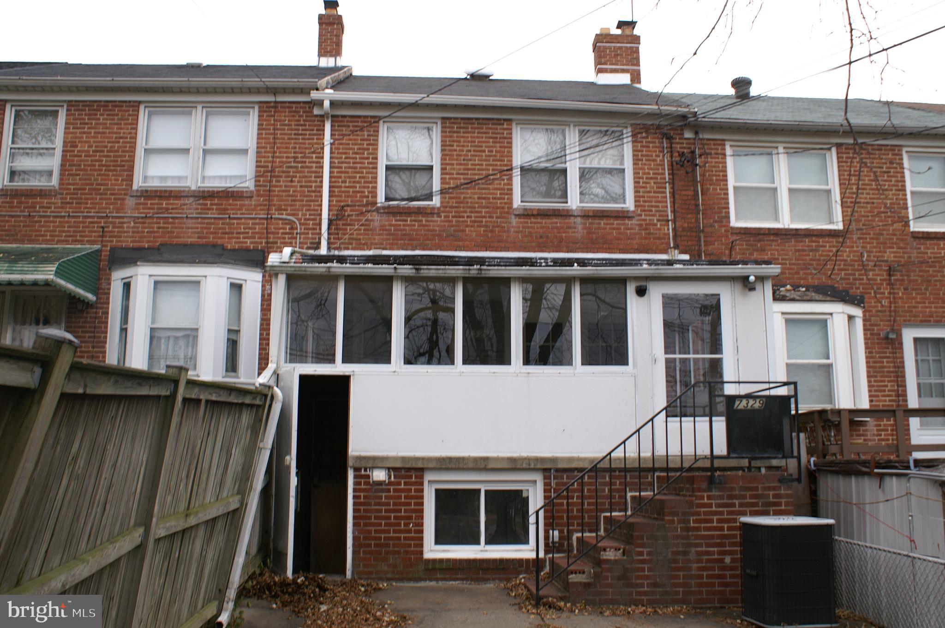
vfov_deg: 39.9
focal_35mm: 33
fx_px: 865
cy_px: 314
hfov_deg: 57.3
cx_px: 472
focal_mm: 22
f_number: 5.6
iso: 100
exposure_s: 1/50
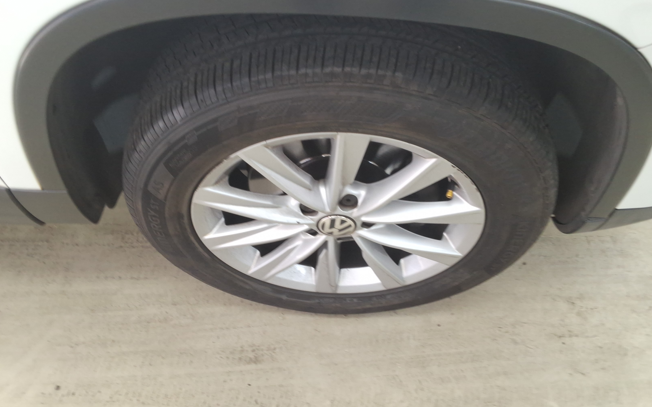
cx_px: 328
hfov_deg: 62.9
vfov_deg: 41.8
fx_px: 533
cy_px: 214
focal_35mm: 30
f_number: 1.9
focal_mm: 2.91
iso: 60
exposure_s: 1/40
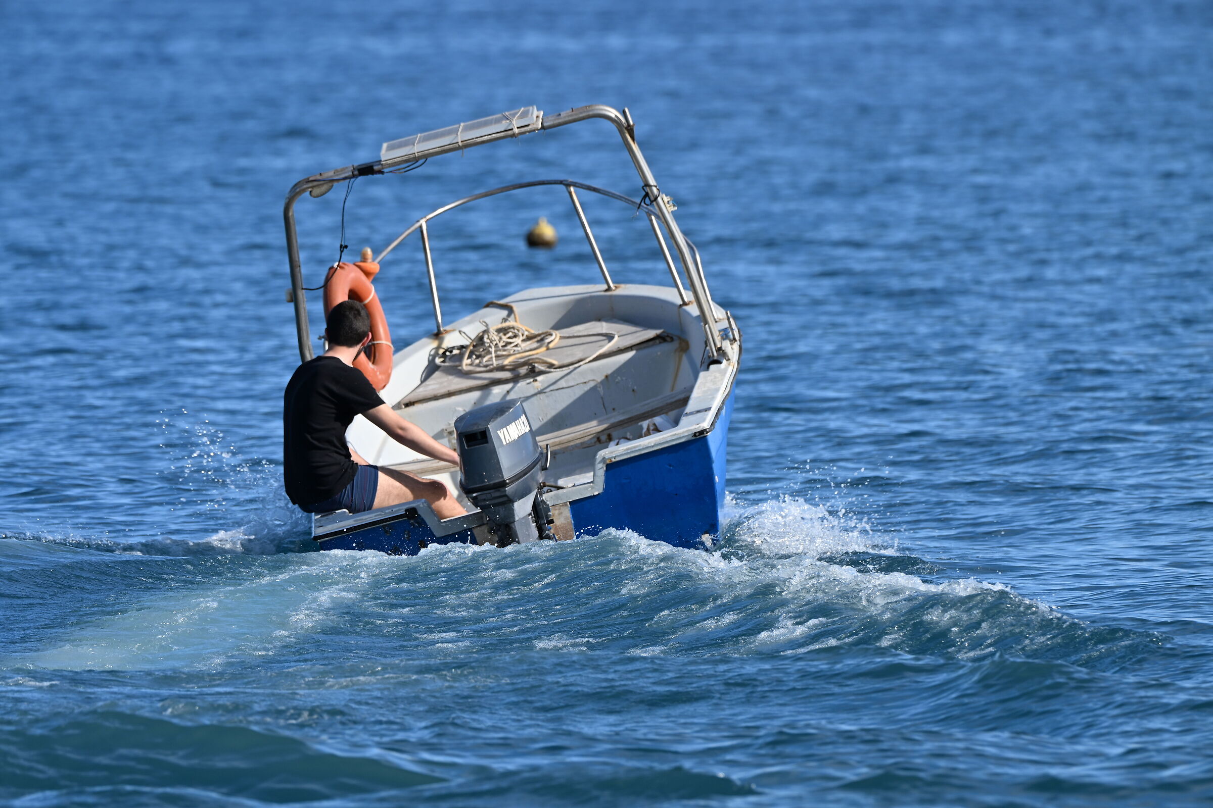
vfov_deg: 2.3
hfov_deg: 3.4
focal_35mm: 610
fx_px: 20552
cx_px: 606
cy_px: 404
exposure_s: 1/500
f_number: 8.5
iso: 250
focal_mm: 610
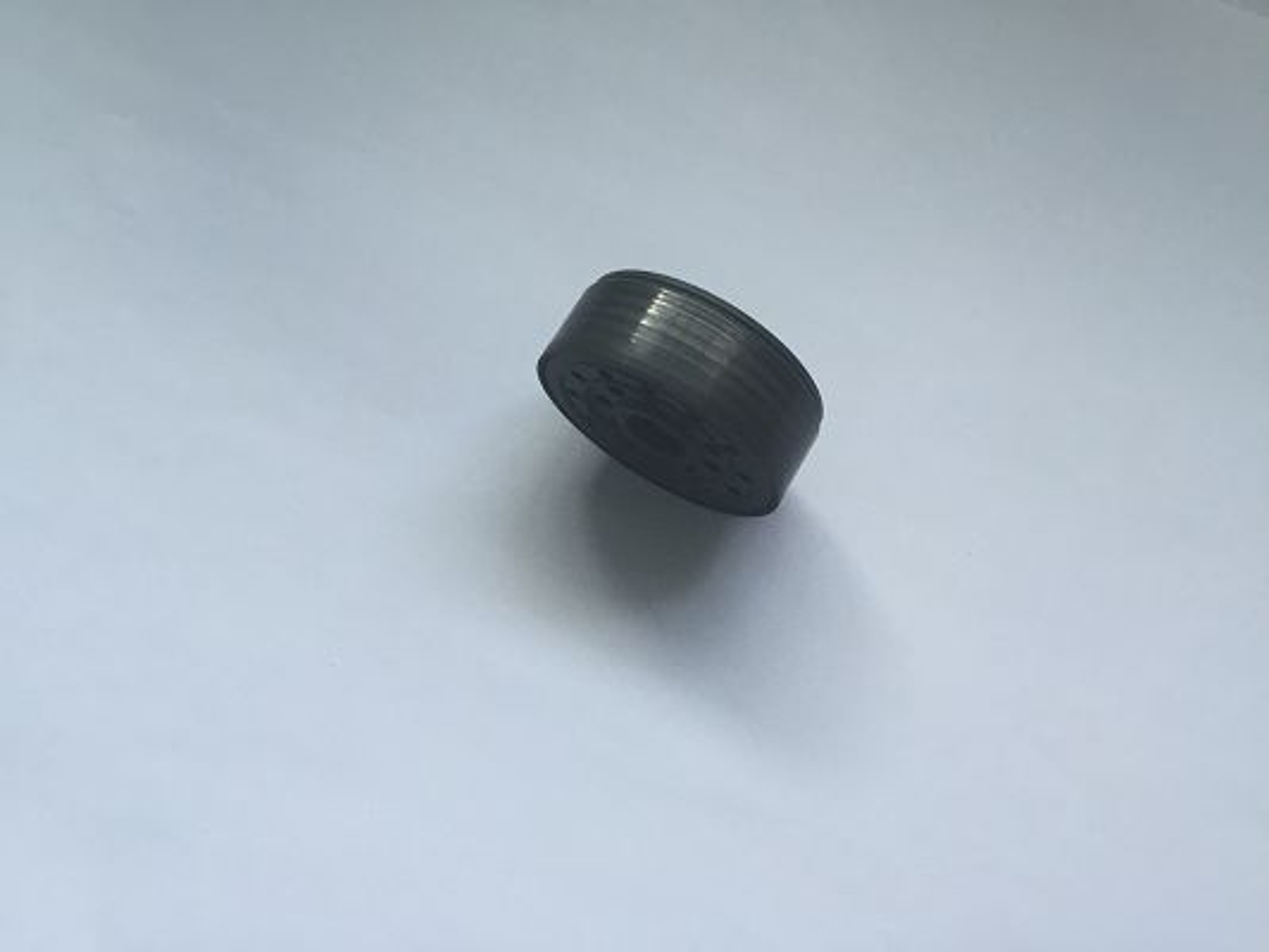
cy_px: 476
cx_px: 634
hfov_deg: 61.6
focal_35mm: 29
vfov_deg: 48.2
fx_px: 1063
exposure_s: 1/40
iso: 32
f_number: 2.2
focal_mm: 4.15
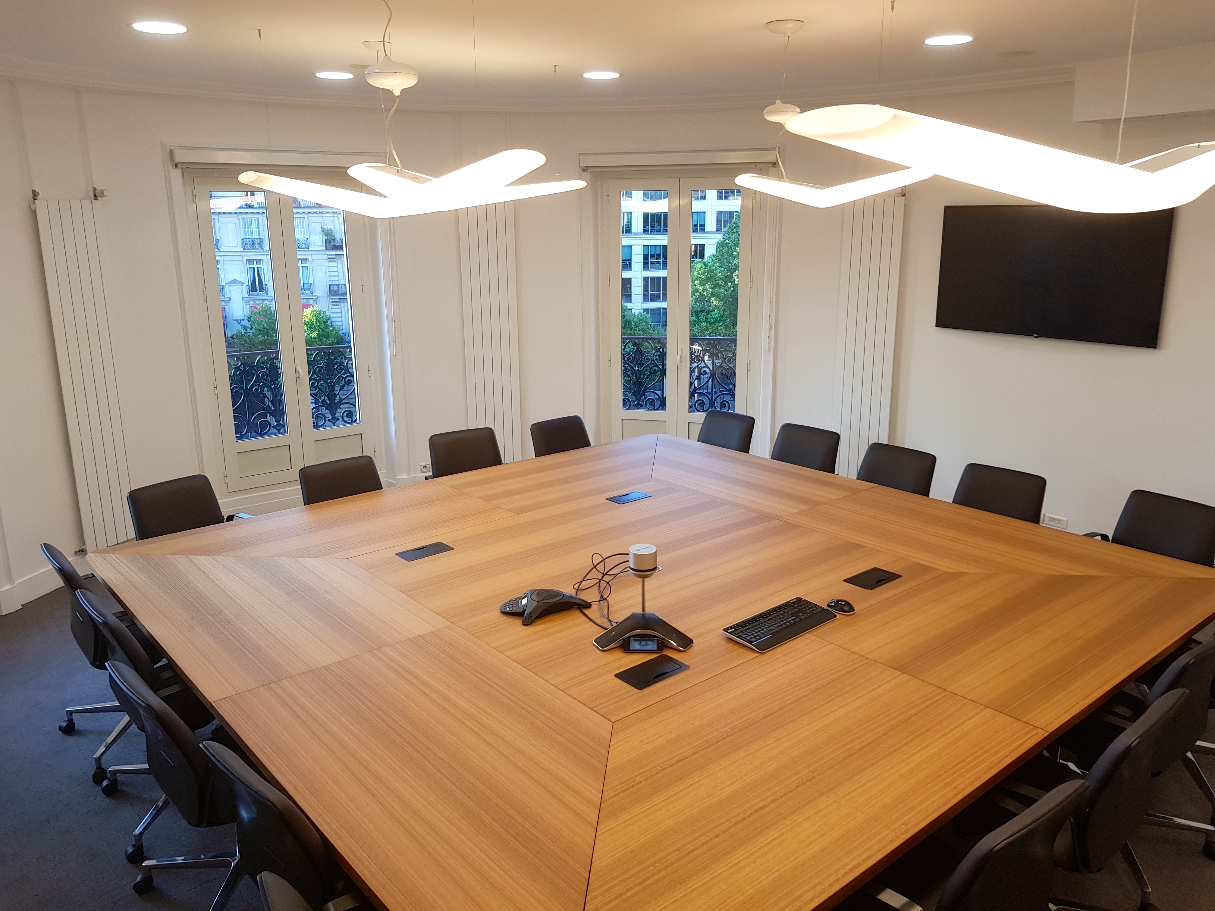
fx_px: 913
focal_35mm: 26
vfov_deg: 53.1
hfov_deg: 67.3
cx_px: 608
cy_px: 456
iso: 64
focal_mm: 4.2
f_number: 1.7
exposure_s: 1/100
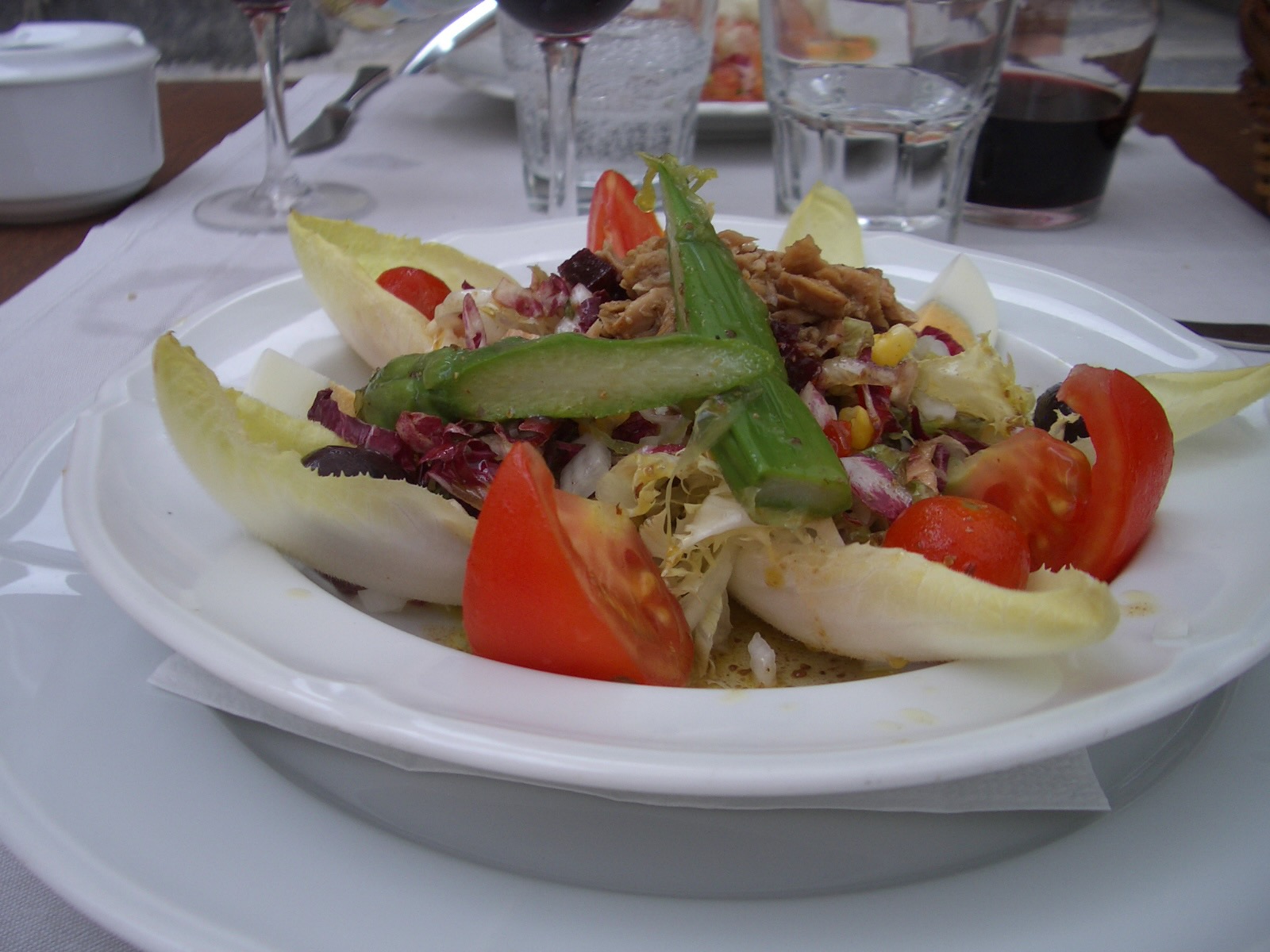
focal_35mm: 35
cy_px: 476
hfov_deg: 52.6
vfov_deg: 40.7
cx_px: 635
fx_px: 1284
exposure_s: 1/320
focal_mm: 5.8
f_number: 2.6
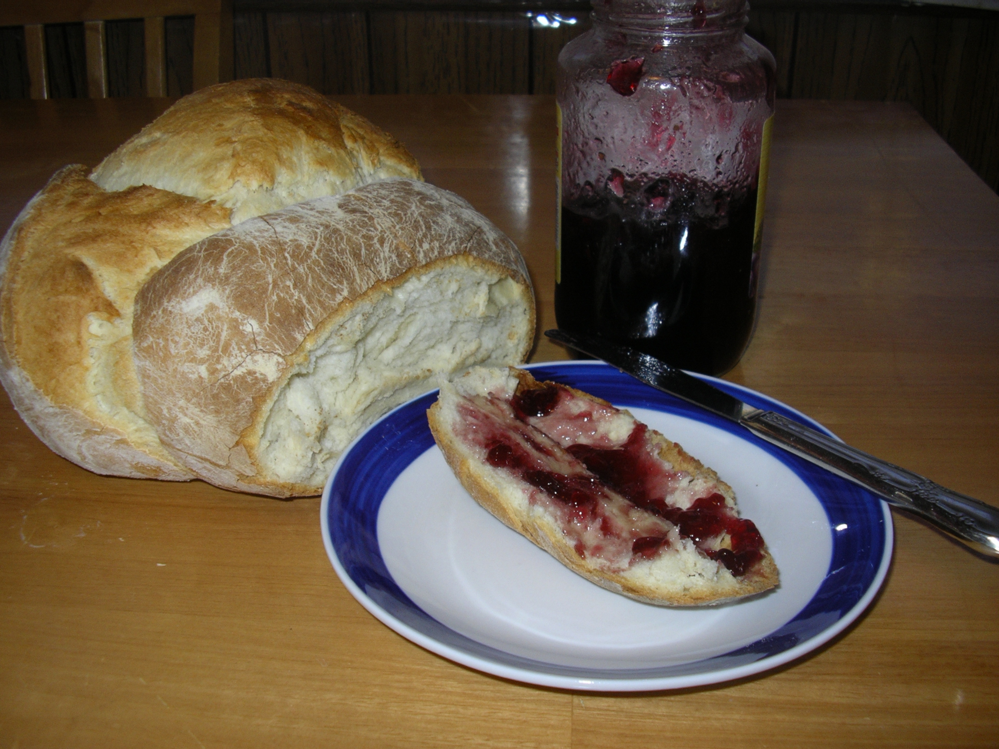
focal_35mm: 38
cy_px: 374
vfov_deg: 37.7
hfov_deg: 49.0
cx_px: 500
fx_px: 1097
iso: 50
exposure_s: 1/60
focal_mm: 5.8
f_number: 2.9
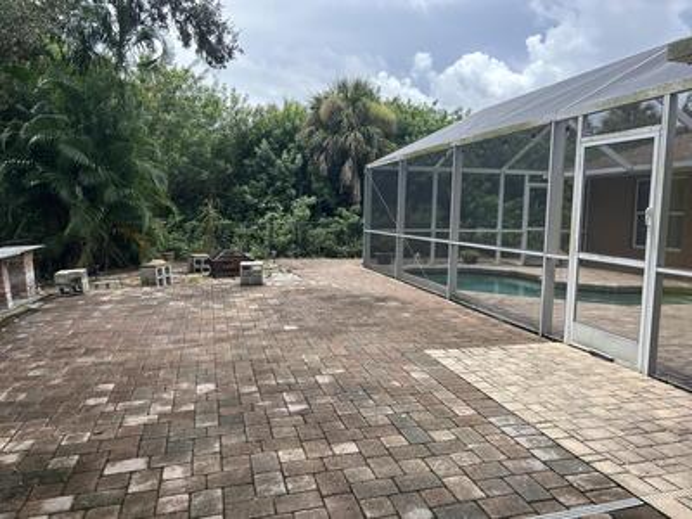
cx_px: 346
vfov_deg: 53.1
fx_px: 520
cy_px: 260
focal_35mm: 26
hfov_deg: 67.3
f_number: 1.5
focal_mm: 5.7
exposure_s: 1/2083
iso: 50
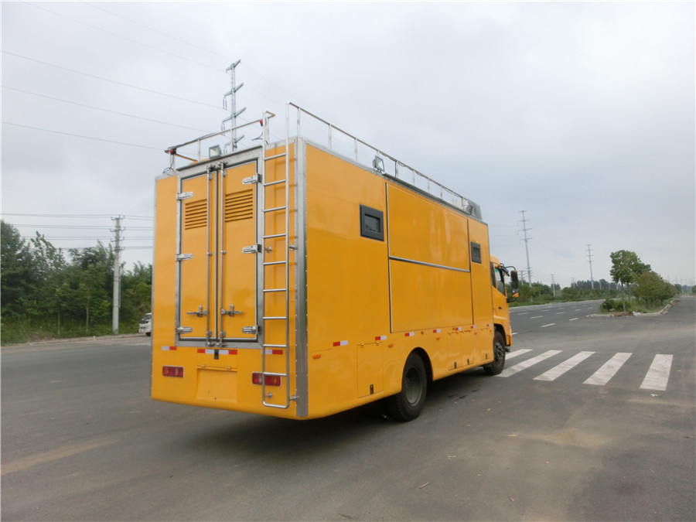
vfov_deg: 56.8
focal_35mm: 24
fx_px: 483
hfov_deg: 71.6
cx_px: 348
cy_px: 261
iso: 80
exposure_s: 1/800
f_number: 3
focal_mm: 4.24
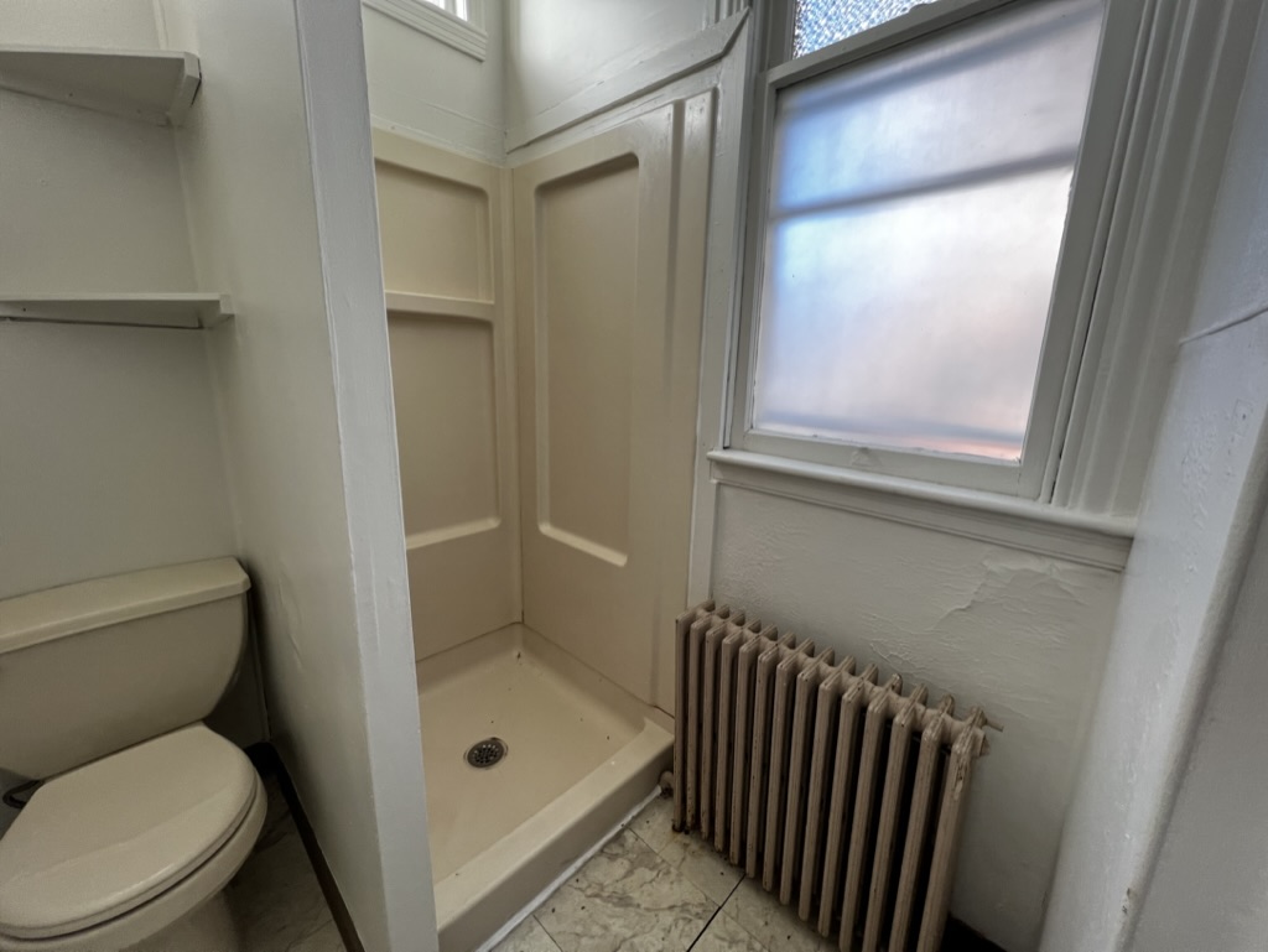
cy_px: 476
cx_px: 634
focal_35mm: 13
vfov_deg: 90.0
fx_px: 476
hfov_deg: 106.2
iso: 64
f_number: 1.8
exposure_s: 1/99
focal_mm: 1.57
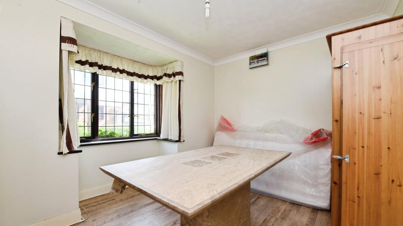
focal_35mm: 15
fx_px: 160
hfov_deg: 103.0
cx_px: 198
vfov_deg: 70.2
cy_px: 128
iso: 640
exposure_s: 1/60
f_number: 10
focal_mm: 14
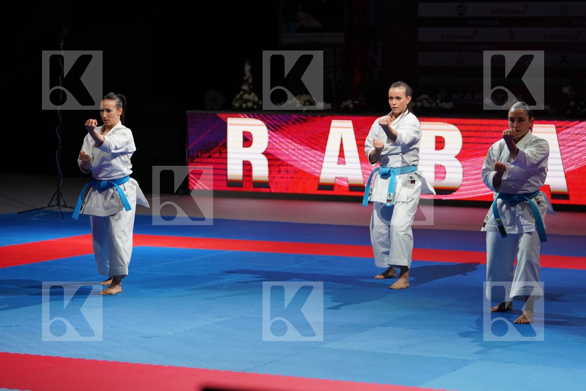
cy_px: 196
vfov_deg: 12.7
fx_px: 1758
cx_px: 293
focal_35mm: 108
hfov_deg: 18.9
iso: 1250
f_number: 2.8
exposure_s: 1/500
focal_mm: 108
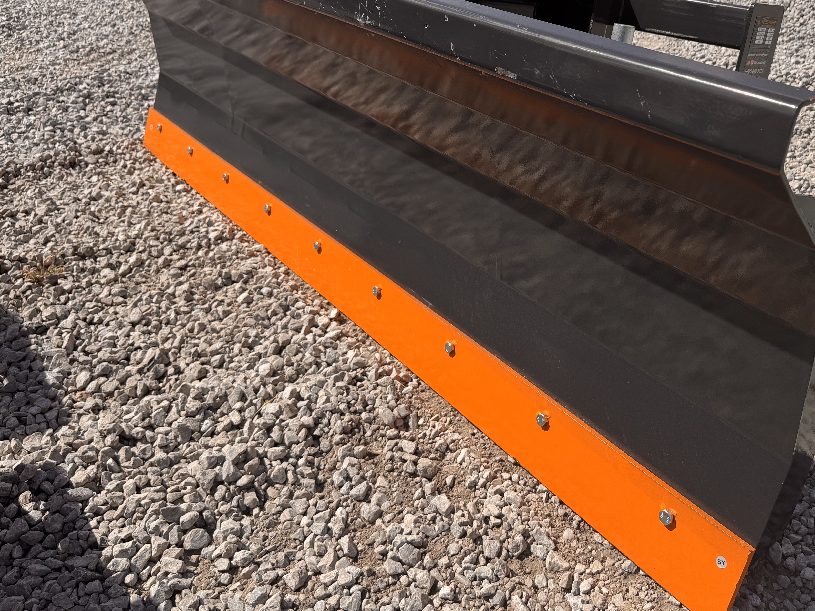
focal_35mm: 33
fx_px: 777
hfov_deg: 54.8
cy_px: 239
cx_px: 503
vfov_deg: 42.7
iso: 80
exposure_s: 1/5814
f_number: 1.78
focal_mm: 6.76
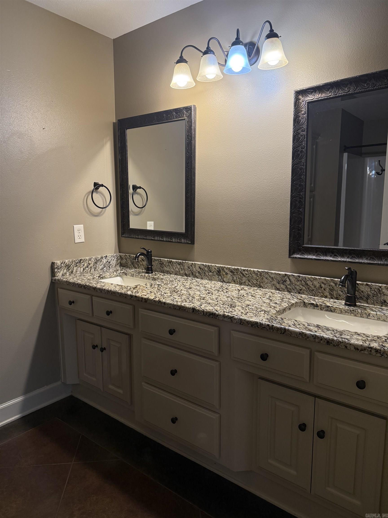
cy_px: 259
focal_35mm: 24
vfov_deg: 71.6
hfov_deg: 56.8
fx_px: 359
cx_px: 194
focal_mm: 6.76
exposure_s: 1/120
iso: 250
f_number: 1.78
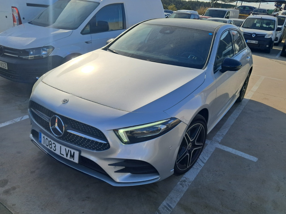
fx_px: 223
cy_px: 107
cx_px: 143
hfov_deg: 65.3
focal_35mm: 27
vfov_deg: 51.4
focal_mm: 4
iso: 50
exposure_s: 1/887
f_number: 1.8
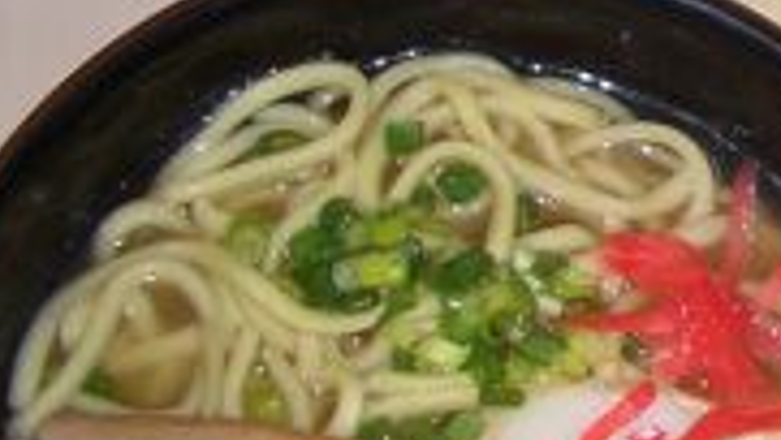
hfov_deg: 14.1
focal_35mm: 137
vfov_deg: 8.8
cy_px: -32
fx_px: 2838
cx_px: 1351
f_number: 2.6
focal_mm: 5.8
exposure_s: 1/60
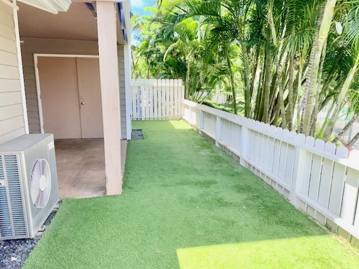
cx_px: 180
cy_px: 134
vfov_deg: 56.8
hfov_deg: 71.6
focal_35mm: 24
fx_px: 249
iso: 50
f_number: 1.78
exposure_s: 1/955
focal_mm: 6.76
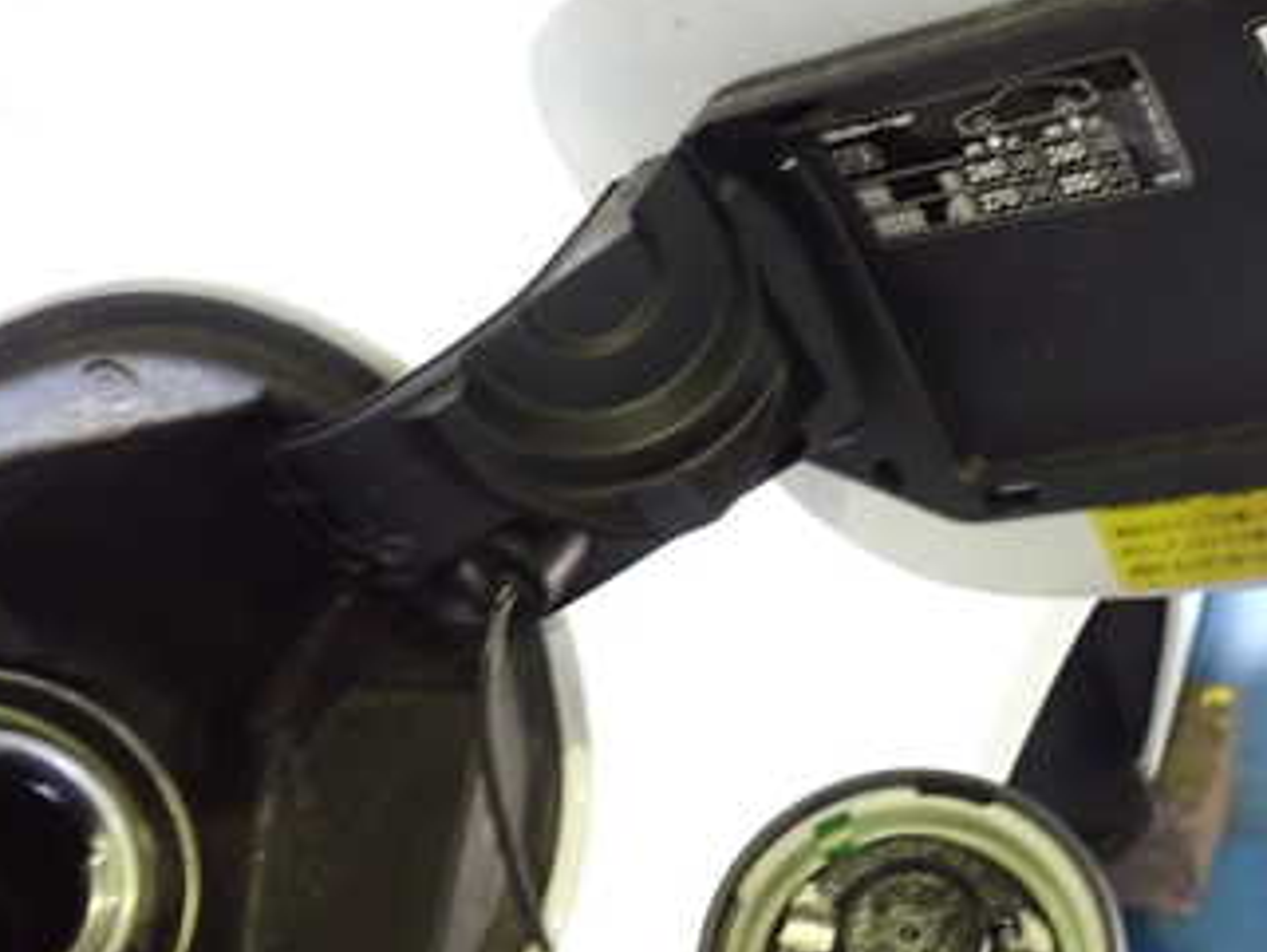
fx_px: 2050
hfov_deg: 32.7
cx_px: 1133
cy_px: 427
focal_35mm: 56
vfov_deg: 26.1
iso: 640
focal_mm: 5.4
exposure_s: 1/30
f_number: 2.3
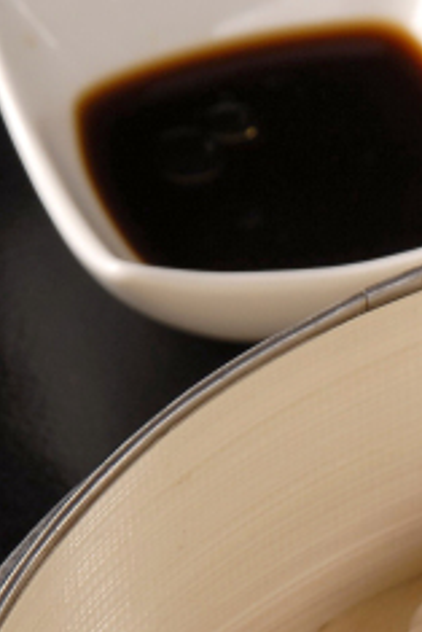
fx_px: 6900
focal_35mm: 393
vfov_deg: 5.2
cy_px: 896
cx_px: 872
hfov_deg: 3.5
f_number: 5.6
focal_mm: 60
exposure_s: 1/160
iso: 100
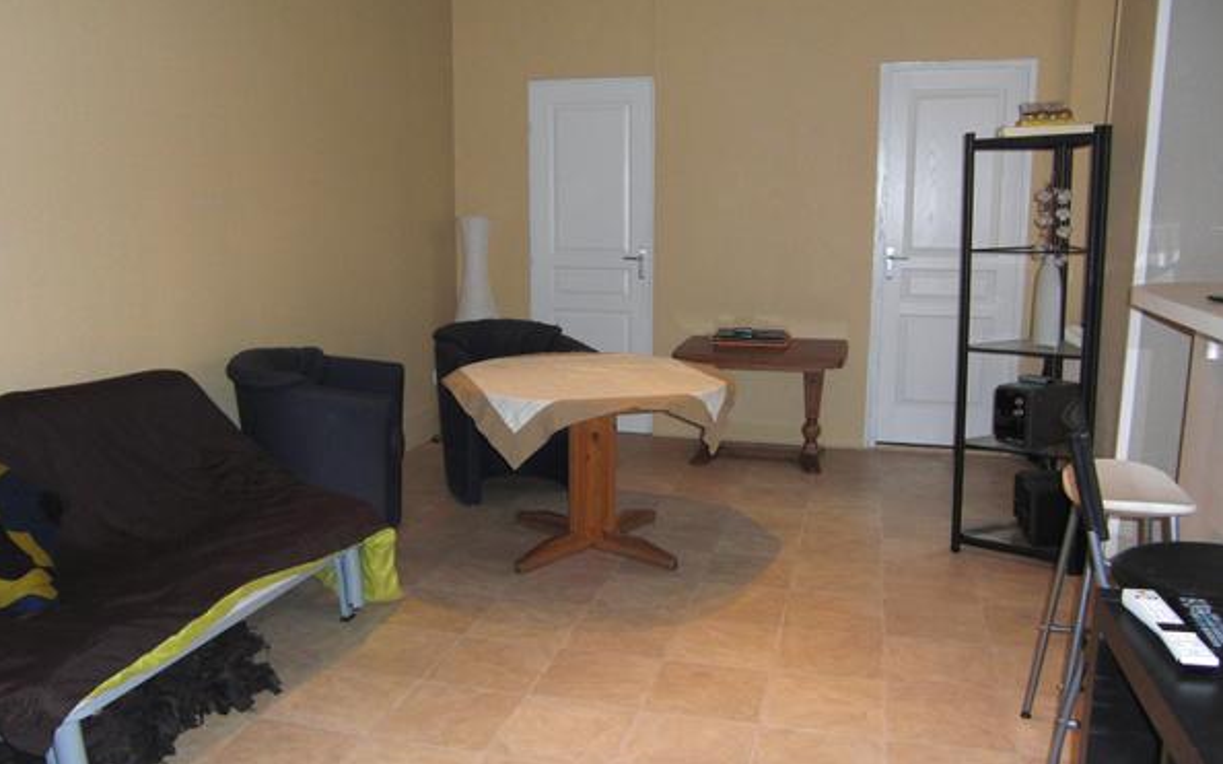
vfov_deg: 41.8
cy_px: 387
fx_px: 1000
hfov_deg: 62.9
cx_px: 612
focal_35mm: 30
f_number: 2.6
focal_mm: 4.9
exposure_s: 1/60
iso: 200
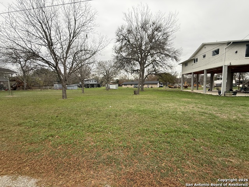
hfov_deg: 102.1
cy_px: 94
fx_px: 101
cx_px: 124
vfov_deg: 85.7
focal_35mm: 14
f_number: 2.2
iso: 50
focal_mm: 2.22
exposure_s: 1/171
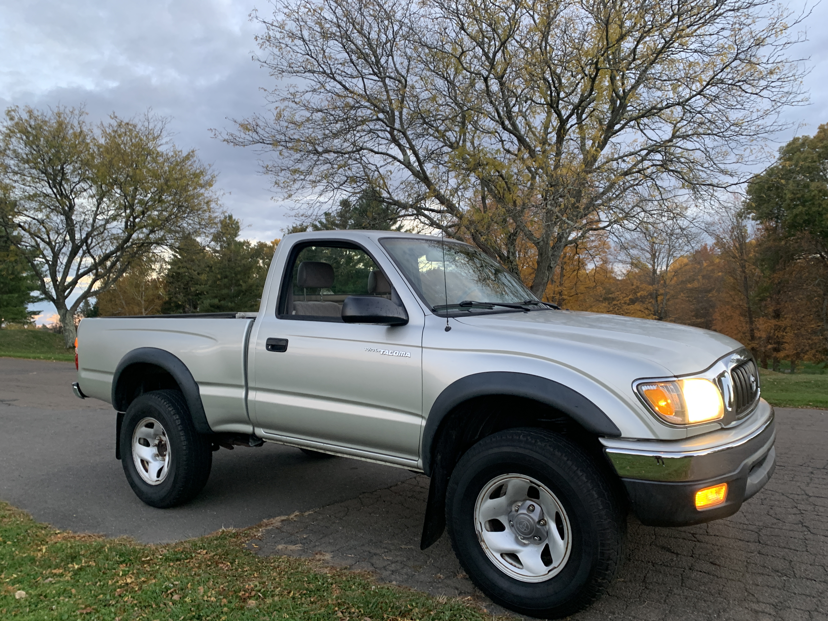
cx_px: 414
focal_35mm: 26
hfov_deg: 67.3
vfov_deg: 53.1
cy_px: 310
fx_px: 622
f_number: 1.8
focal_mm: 4.25
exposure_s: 1/60
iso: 100
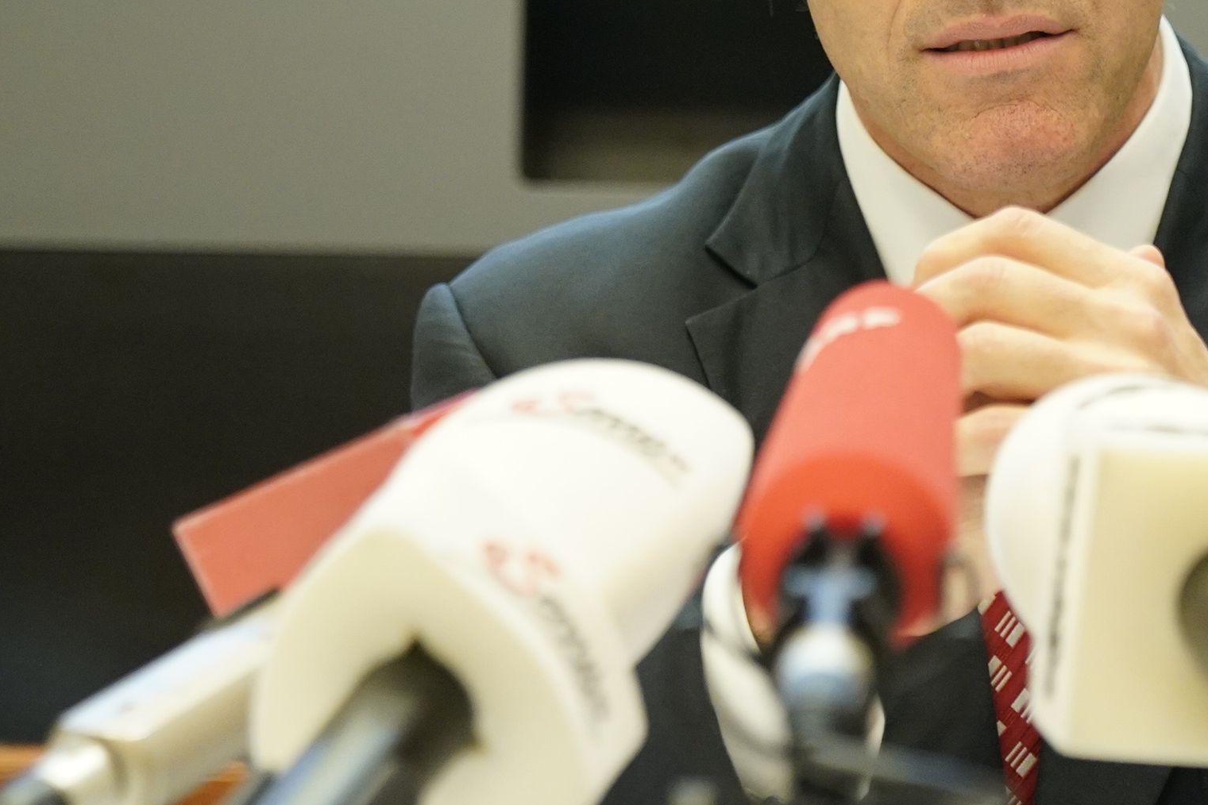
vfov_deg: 9.7
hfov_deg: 14.3
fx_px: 4765
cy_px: 335
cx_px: 1091
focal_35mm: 142
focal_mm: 54
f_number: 2.8
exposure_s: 1/160
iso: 2500
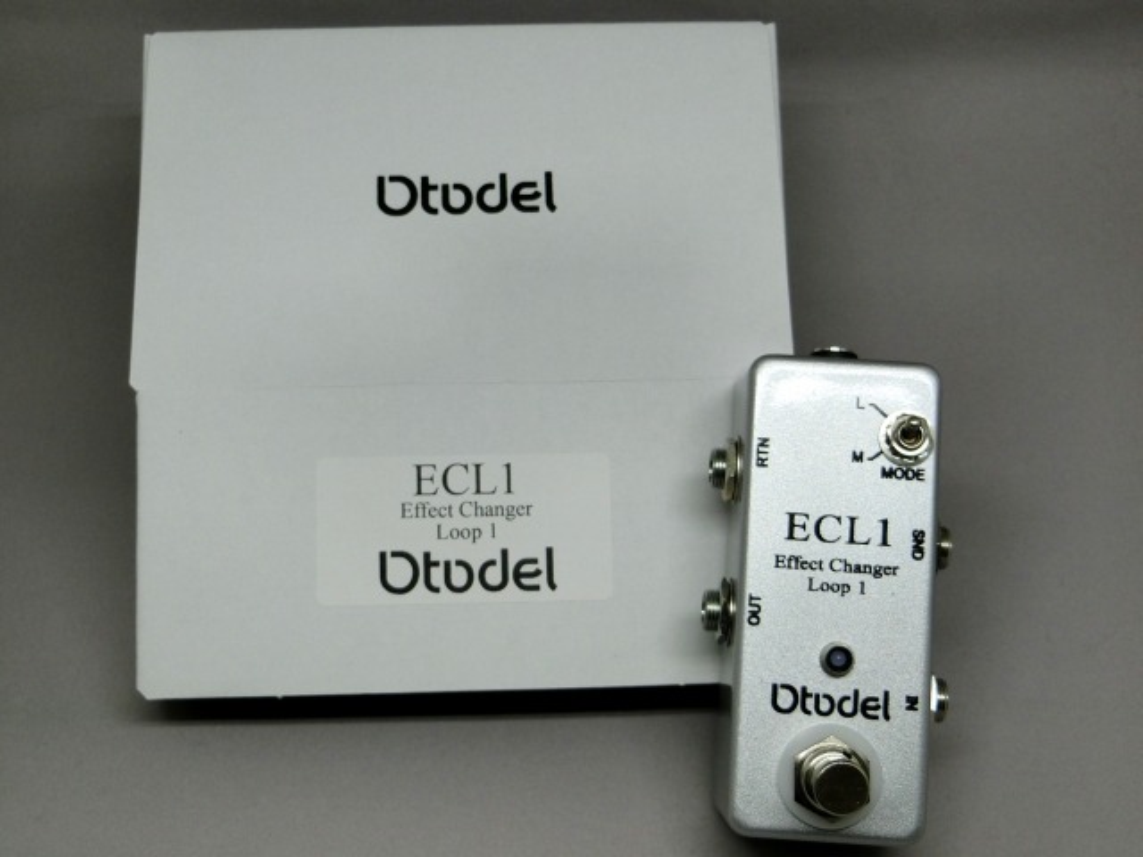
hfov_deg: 42.1
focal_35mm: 45
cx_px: 572
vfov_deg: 32.2
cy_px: 428
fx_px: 1486
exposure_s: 1/125
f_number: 4.4
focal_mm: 8
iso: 80
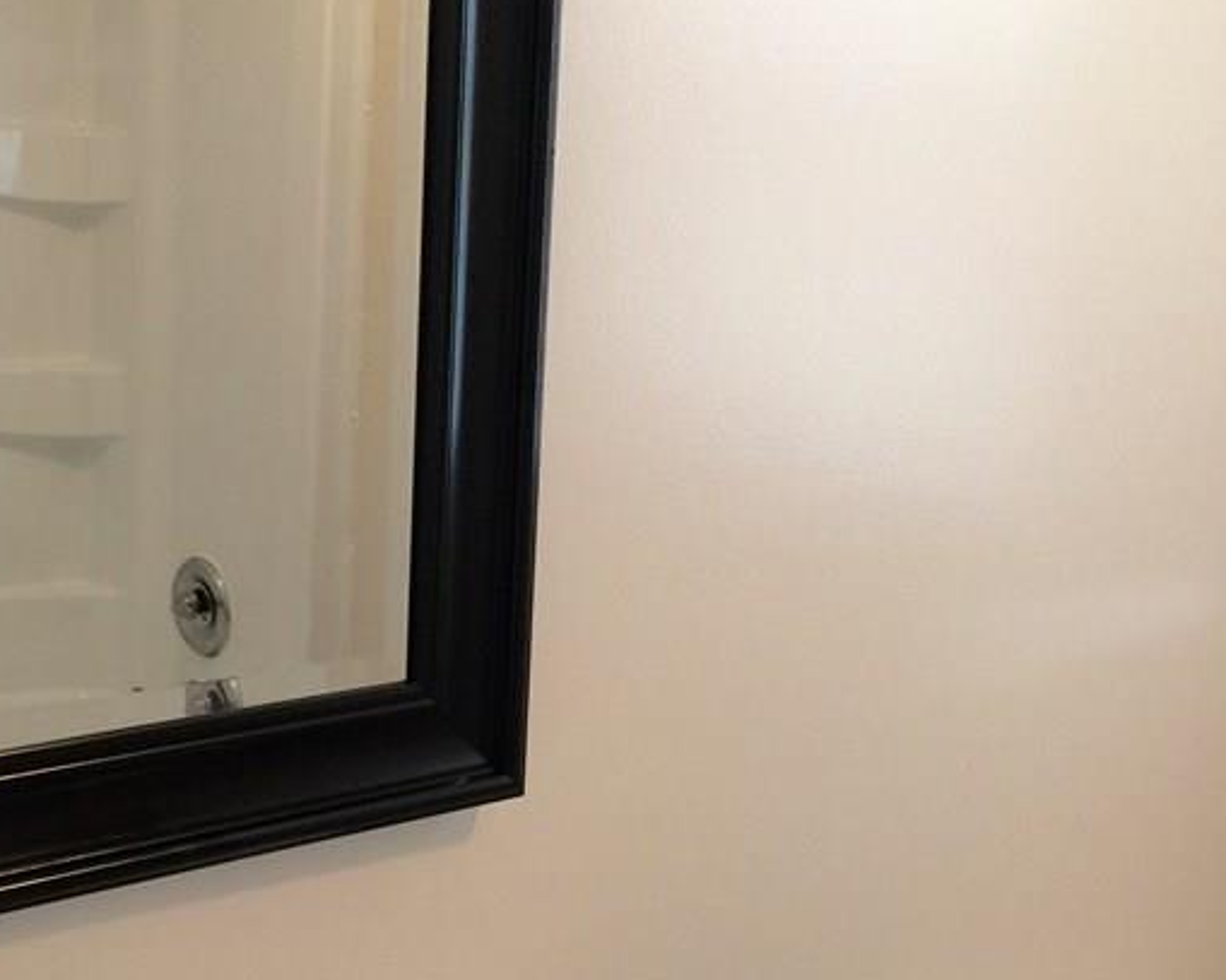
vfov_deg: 26.6
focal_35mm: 57
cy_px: 602
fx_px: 2068
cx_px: 475
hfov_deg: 32.9
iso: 50
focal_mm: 4.15
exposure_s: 1/15
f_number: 2.2
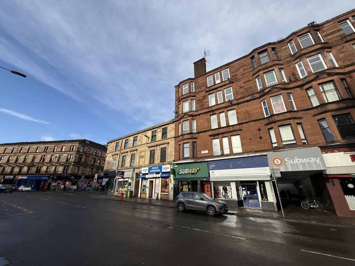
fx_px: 144
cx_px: 178
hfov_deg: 102.1
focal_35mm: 14
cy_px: 133
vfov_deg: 85.7
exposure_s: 1/1464
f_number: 2.2
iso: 50
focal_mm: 2.22
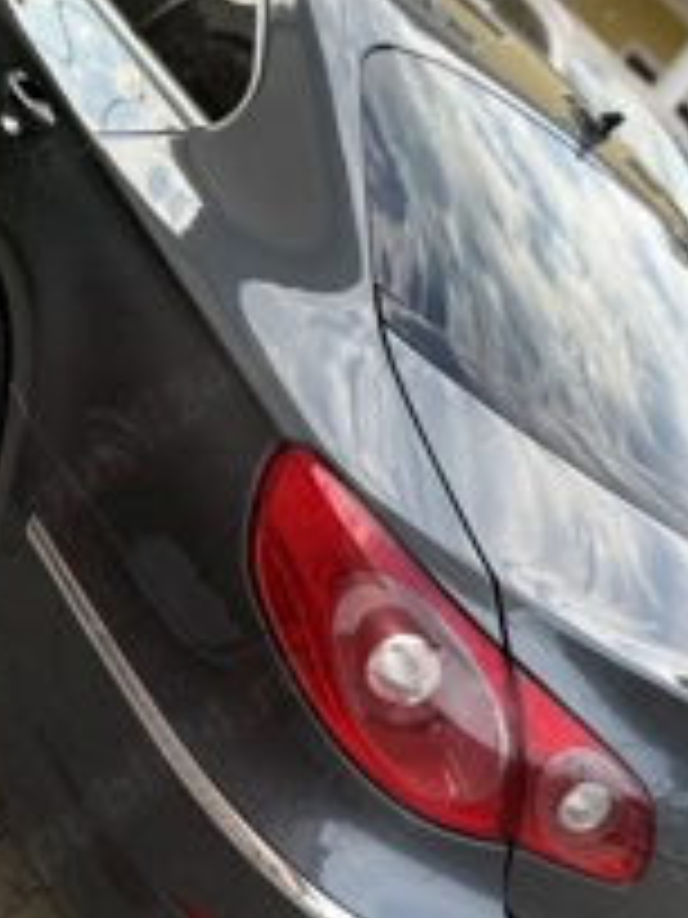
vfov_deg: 40.4
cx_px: 324
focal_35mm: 47
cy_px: 490
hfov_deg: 30.9
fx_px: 1246
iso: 80
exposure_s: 1/683
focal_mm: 6.76
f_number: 1.78
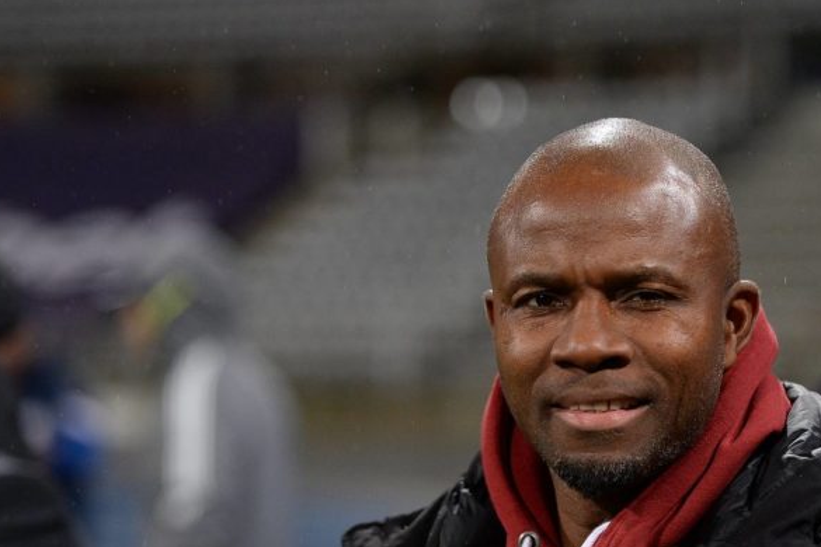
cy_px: 338
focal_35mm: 196
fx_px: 4470
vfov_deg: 7.0
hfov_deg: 10.5
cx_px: 591
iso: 2500
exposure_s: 1/640
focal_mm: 112
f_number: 2.8
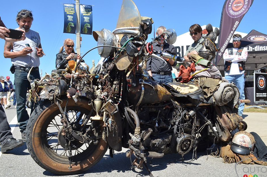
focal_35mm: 34
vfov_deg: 38.7
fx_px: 252
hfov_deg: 55.9
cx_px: 136
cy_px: 90
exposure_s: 1/100
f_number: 20
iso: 320
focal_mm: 22
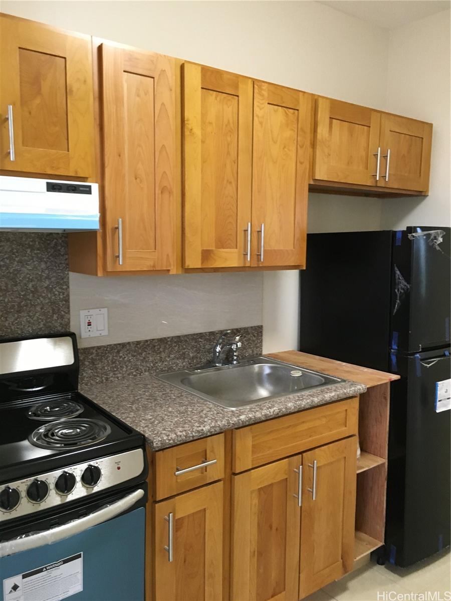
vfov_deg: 61.7
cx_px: 226
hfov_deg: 48.2
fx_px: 504
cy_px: 300
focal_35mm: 29
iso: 125
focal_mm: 4.15
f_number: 2.2
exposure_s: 1/30
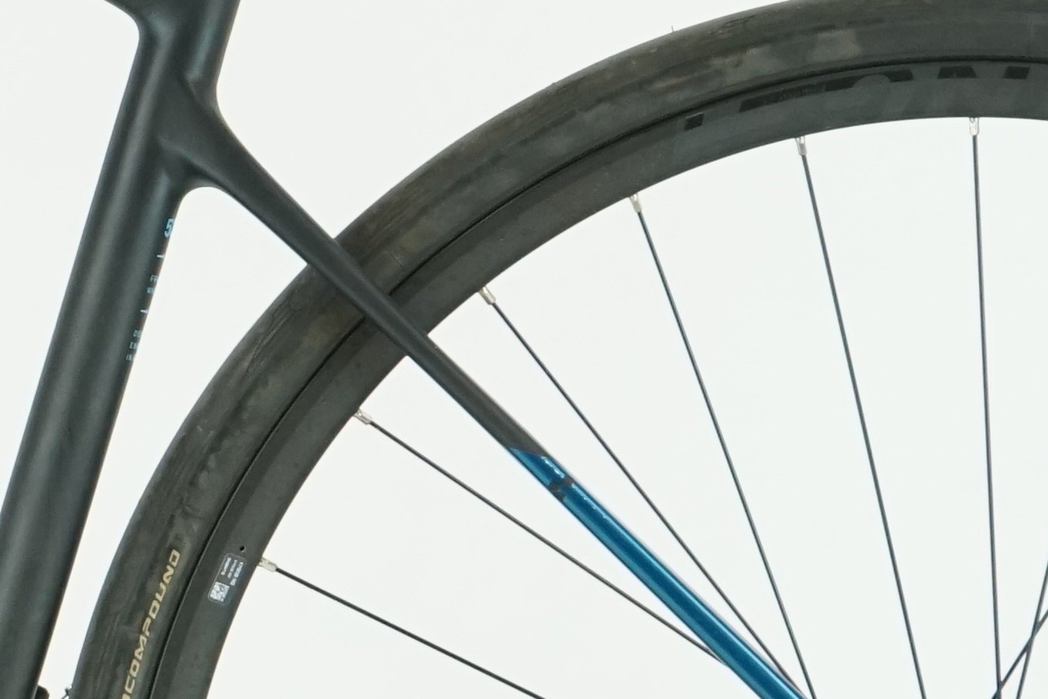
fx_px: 8965
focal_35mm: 308
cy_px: 399
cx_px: -392
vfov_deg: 4.5
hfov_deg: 6.6
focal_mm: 70
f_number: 5.6
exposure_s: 1/200
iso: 1600
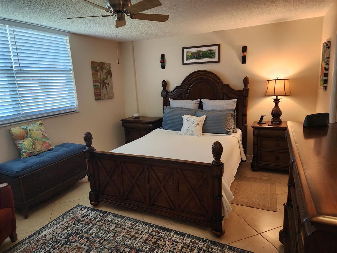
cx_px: 168
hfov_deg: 73.9
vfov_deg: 58.9
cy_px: 126
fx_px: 224
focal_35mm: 23
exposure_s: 1/120
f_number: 1.8
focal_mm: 6.4
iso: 250
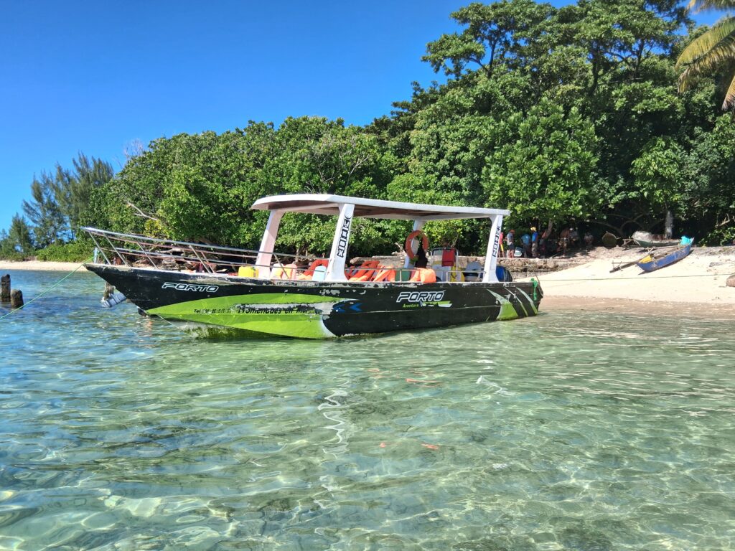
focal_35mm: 26
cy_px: 276
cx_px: 368
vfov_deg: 53.1
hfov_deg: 67.3
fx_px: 552
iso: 25
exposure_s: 1/545
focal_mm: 3.98
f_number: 1.8
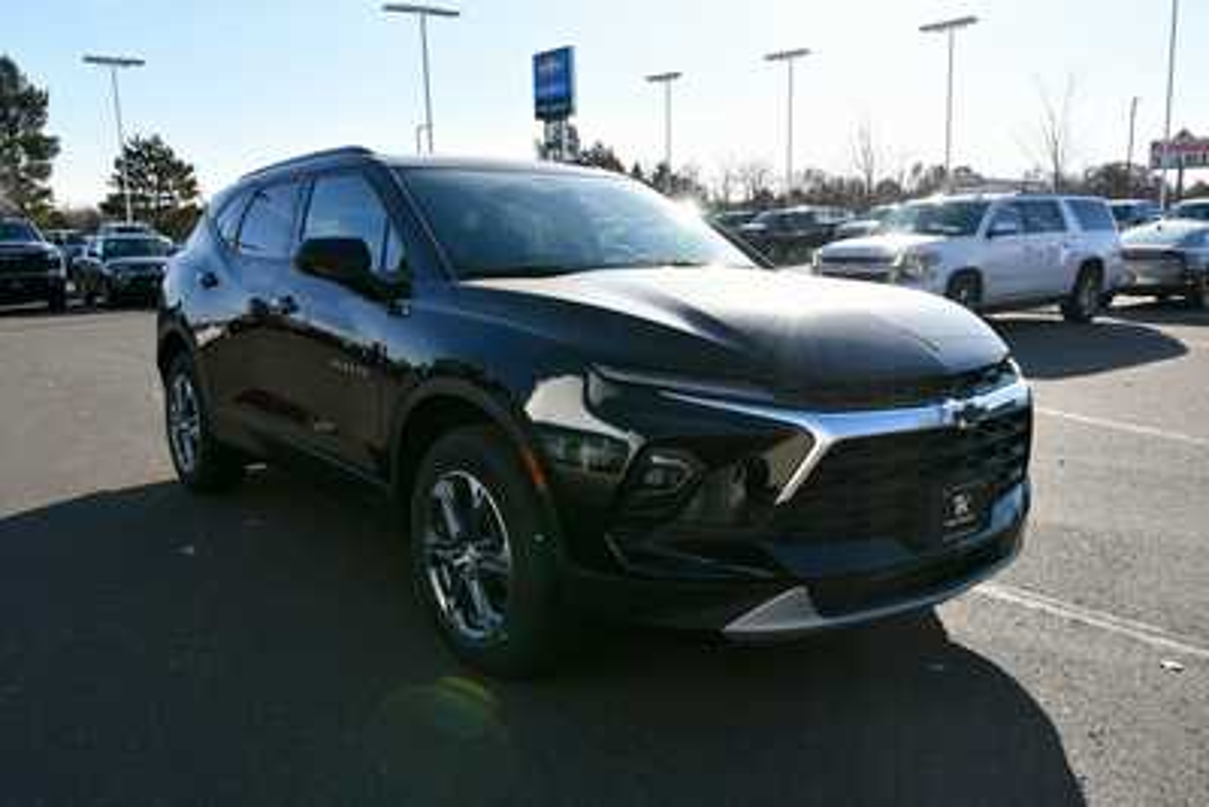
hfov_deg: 61.9
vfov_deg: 43.6
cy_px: 404
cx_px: 604
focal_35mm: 30
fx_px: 1008
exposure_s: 1/250
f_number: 8
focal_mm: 20
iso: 100
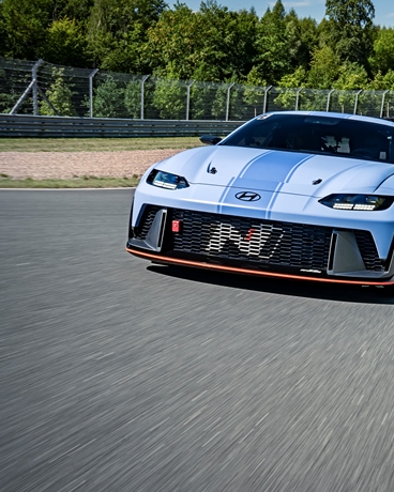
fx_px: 714
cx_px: 381
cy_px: 240
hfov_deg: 29.1
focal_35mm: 49
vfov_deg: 38.0
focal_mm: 30
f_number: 16
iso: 200
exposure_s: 1/40
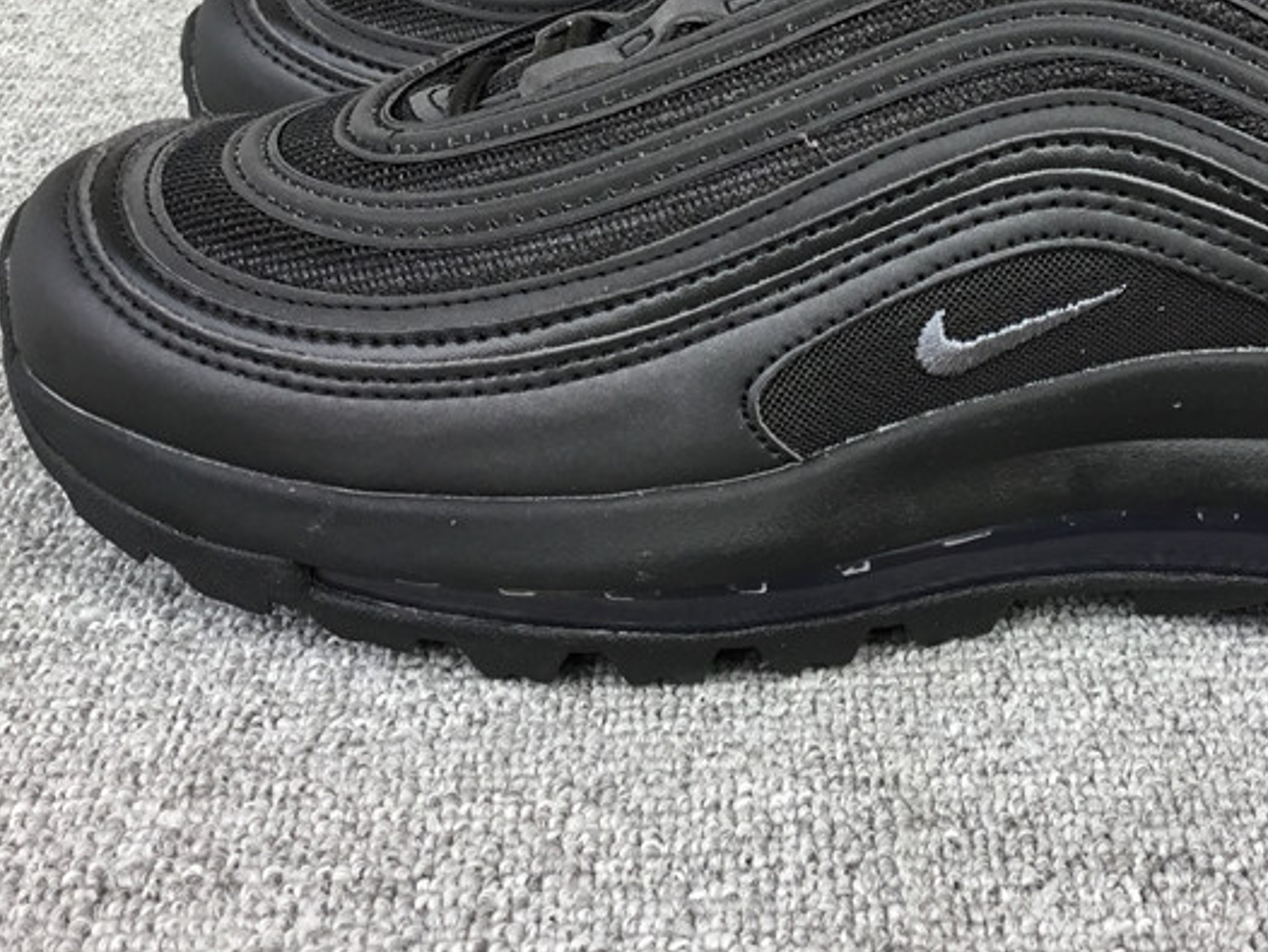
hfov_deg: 35.6
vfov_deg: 26.9
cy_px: 163
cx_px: 902
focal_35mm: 53
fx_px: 1942
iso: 40
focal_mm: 3.3
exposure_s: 1/100
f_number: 2.4
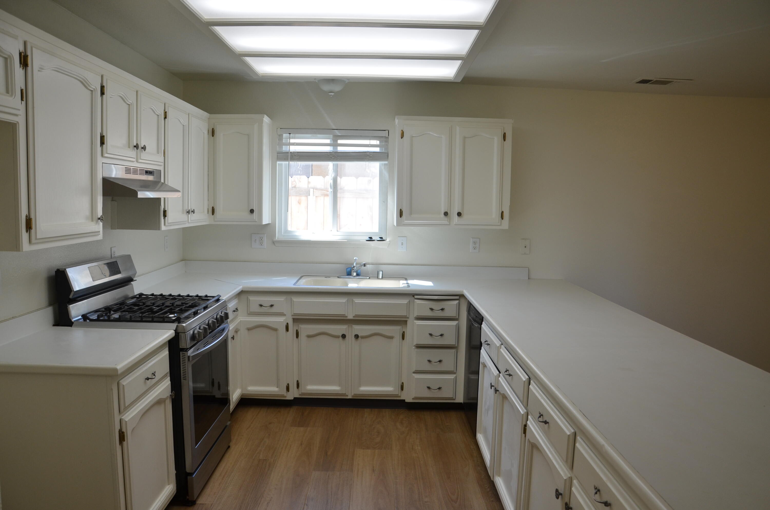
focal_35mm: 27
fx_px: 576
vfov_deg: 47.7
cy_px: 255
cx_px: 385
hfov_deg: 67.5
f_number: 5.6
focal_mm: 18
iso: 320
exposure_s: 1/125
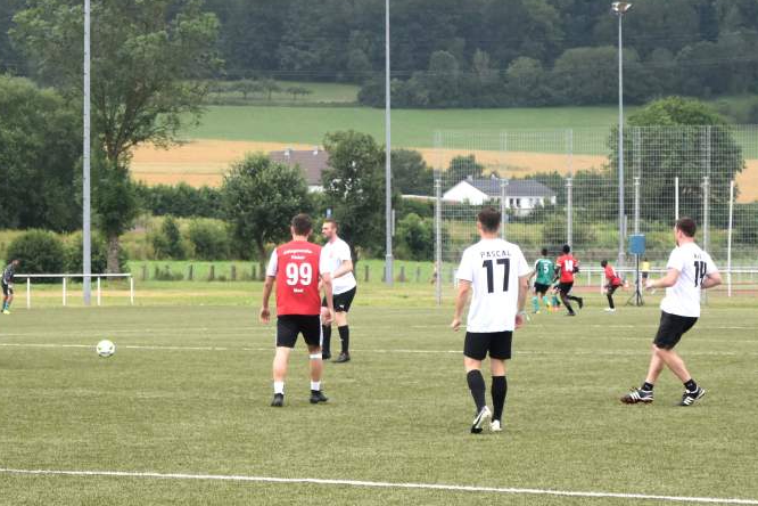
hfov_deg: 13.5
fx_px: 3203
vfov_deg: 9.0
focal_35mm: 152
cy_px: 228
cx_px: 352
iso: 400
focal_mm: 45
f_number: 4.8
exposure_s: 1/1000
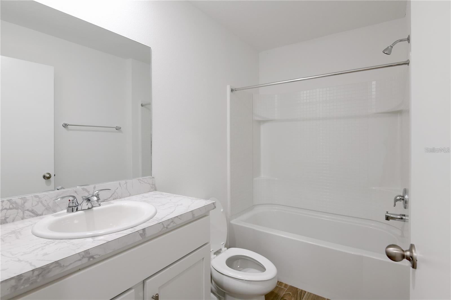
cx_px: 226
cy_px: 150
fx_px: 225
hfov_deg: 90.0
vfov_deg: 67.4
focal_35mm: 18
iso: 640
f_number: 9
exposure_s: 1/30
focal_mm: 18
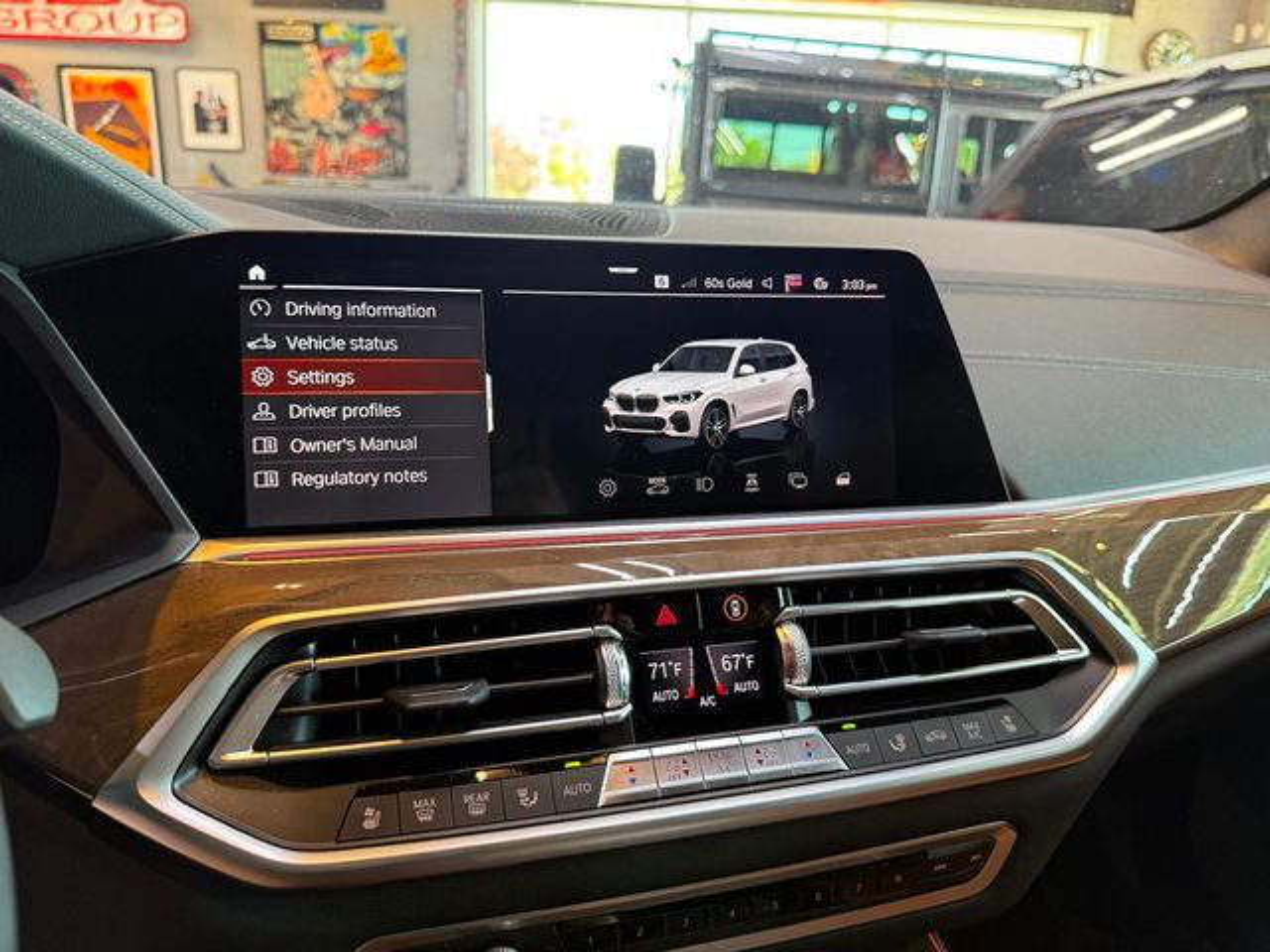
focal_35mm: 24
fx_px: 881
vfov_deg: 56.8
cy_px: 476
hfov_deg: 71.6
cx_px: 635
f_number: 1.78
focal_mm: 6.76
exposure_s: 1/60
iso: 250
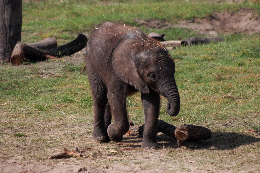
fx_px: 3264
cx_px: 130
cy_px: 86
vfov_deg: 3.0
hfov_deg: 4.6
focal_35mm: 452
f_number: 5.6
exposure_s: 1/1000
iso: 400
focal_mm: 300
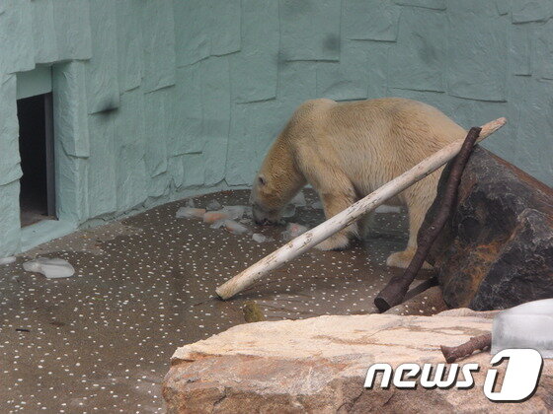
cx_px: 276
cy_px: 207
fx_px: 2157
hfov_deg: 14.6
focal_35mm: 135
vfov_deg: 11.0
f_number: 5.9
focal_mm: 24.5
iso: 80
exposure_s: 1/180
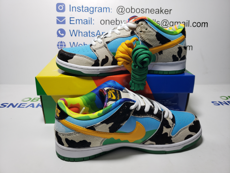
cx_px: 115
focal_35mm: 26
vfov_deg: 53.1
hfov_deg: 67.3
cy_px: 86
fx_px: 173
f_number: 1.5
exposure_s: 1/362
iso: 50
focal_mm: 4.3
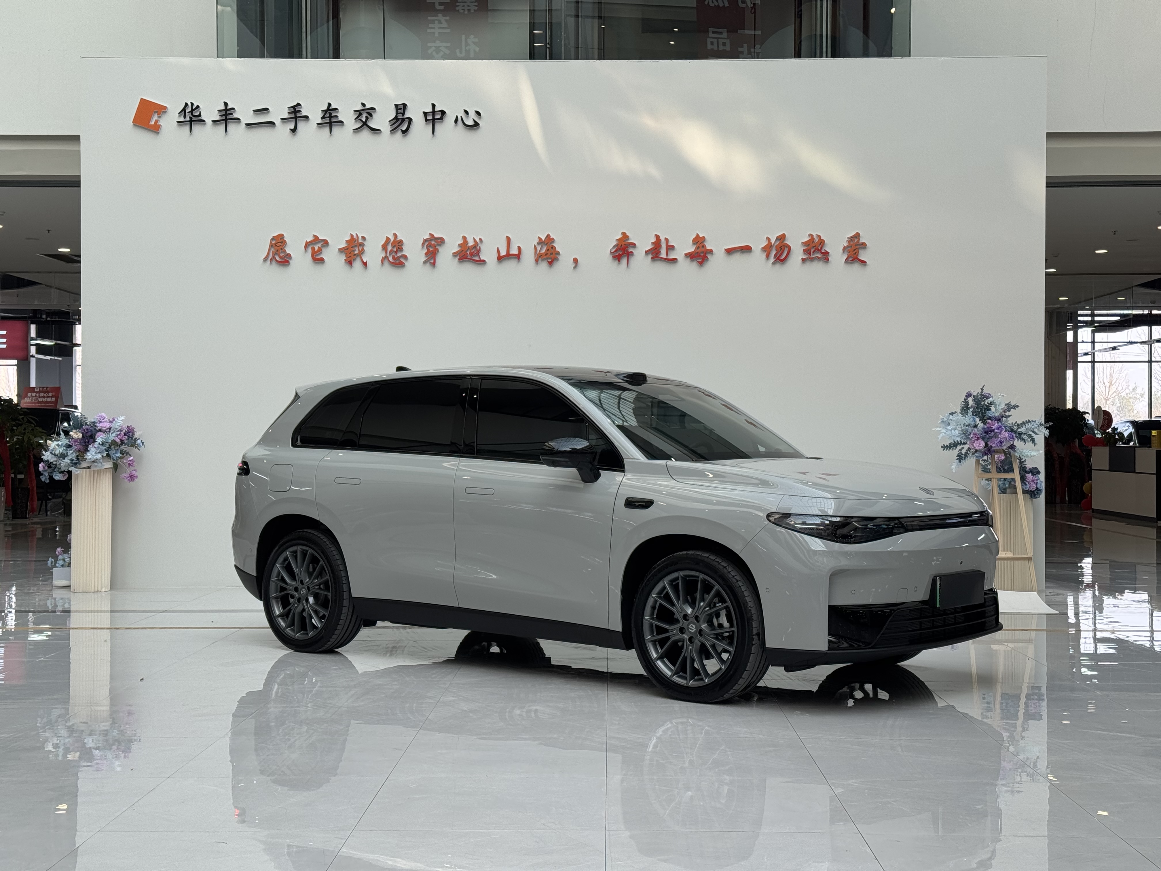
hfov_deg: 39.7
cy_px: 436
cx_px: 580
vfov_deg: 30.3
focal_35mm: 48
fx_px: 1610
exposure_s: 1/399
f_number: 1.78
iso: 64
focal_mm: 6.76
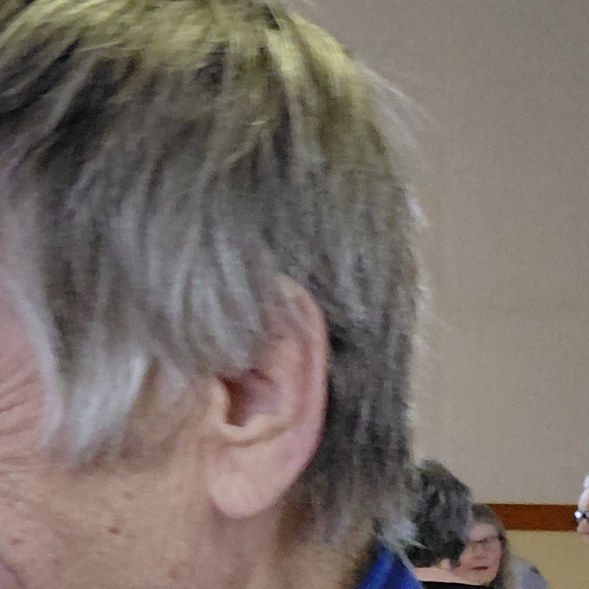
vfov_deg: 16.4
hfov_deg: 14.7
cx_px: -433
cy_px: 520
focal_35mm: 105
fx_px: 2021
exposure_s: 1/50.1
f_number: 1.8
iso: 320
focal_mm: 4.69
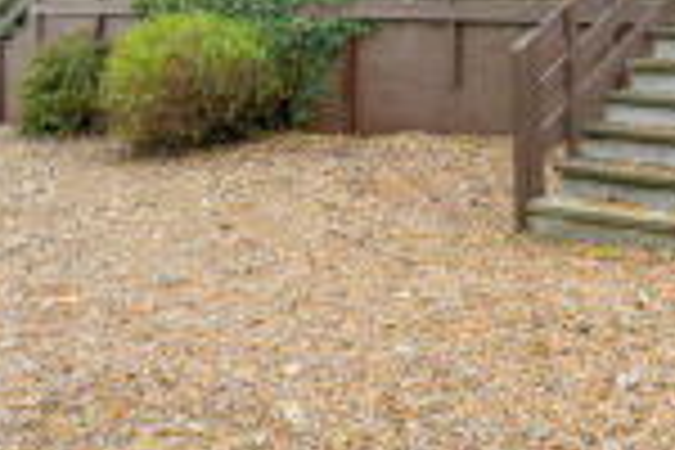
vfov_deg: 23.4
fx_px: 1012
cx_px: 554
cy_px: -56
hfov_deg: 35.5
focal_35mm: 54
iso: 800
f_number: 7.1
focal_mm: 17
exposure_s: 1/125
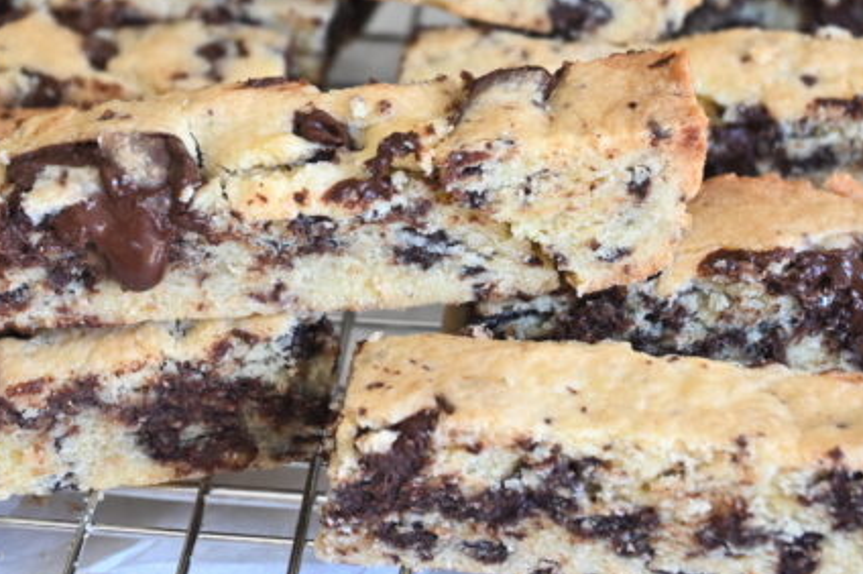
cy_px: 164
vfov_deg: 12.7
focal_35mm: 107
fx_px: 2563
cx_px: 348
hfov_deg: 19.1
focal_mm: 42
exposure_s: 1/25
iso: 200
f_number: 5.6
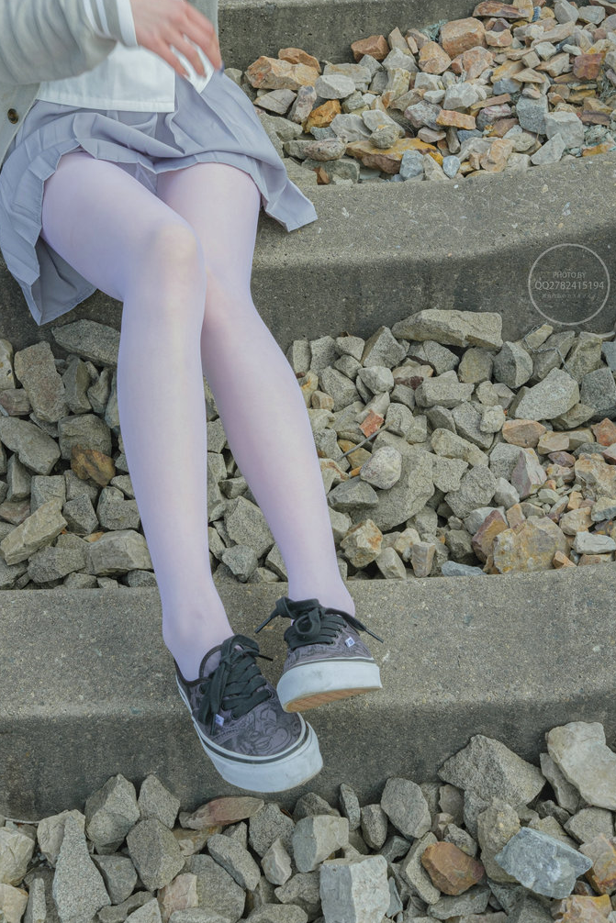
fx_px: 1411
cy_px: 313
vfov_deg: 35.9
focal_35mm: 55
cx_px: 211
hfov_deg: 24.5
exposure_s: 1/160
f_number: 8
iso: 160
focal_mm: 27
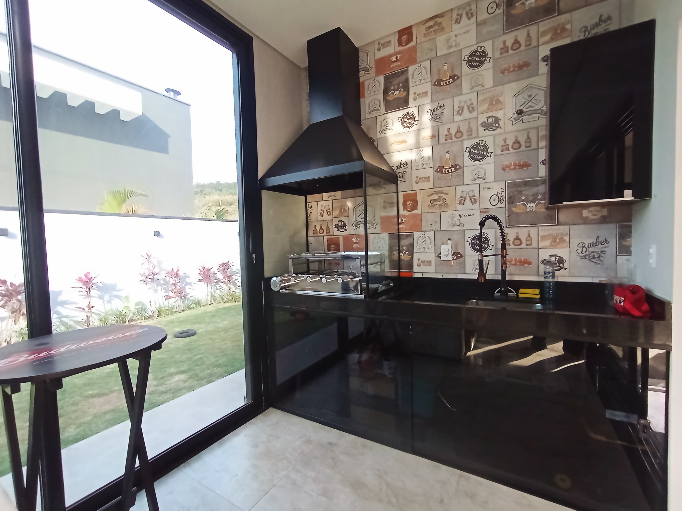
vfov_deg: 78.1
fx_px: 315
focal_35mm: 16
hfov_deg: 94.5
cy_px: 256
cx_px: 341
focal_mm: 1.65
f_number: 2.2
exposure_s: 1/60
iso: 203
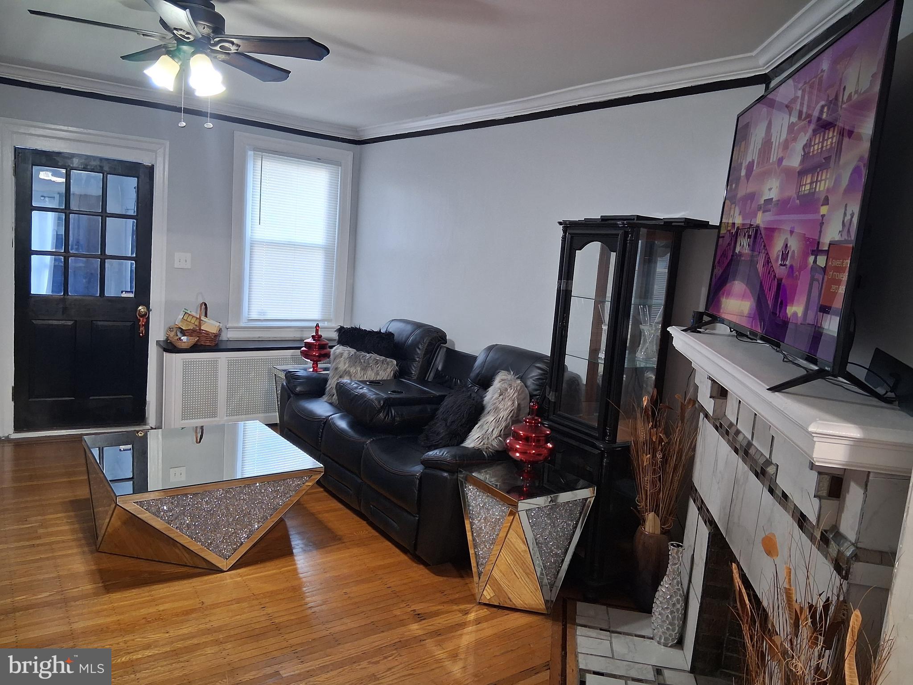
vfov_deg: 53.1
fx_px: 686
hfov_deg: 67.3
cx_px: 456
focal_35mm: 26
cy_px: 342
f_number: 1.8
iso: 320
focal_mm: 3.98
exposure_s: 1/60
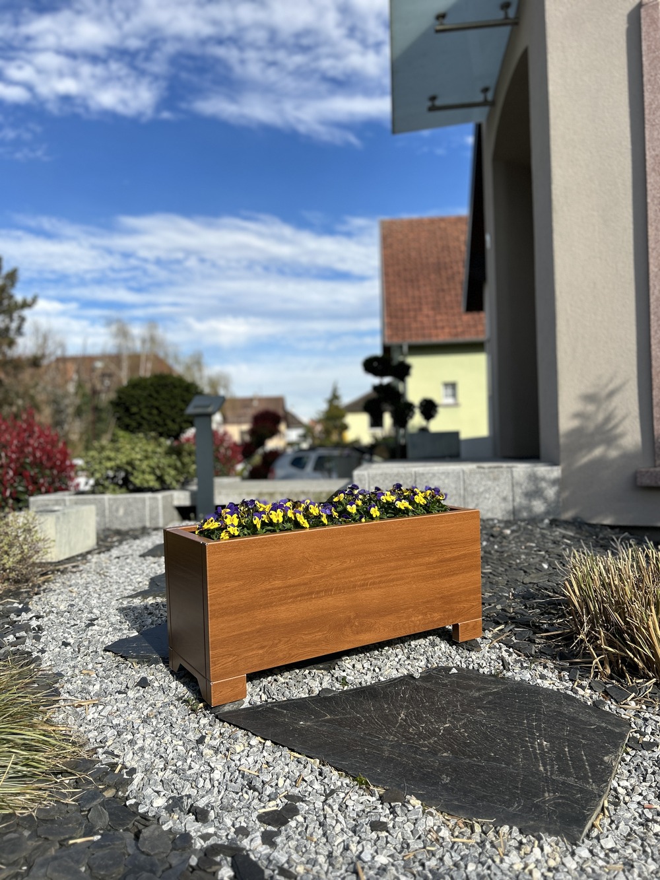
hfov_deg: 53.1
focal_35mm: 26
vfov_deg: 67.3
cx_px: 330
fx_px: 661
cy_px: 440
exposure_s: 1/2695
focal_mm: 5.7
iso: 50
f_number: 1.5
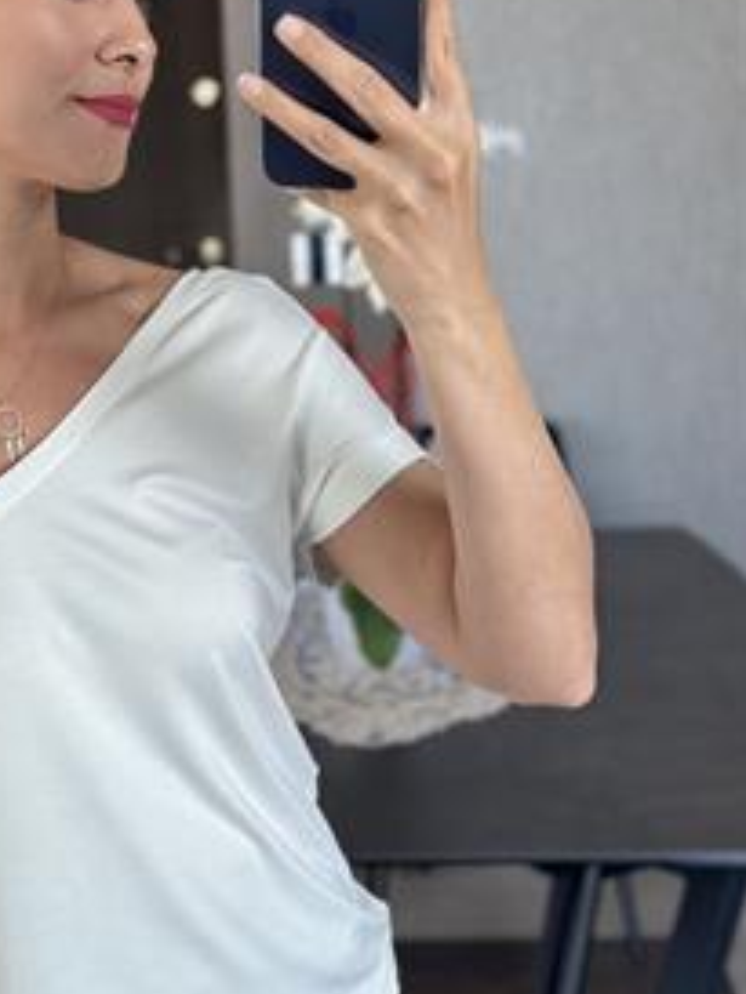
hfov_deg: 16.4
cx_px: 58
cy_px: 517
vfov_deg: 22.0
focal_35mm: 89
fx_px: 2555
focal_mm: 6.86
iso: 100
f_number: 1.78
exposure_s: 1/100
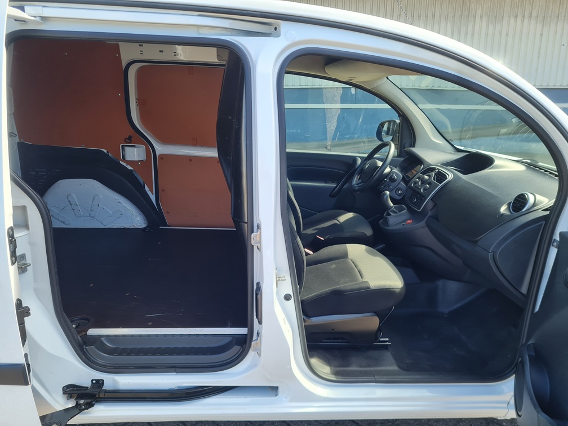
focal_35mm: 26
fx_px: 427
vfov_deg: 53.1
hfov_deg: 67.3
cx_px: 284
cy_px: 213
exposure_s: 1/351
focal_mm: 5.4
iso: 50
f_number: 1.8
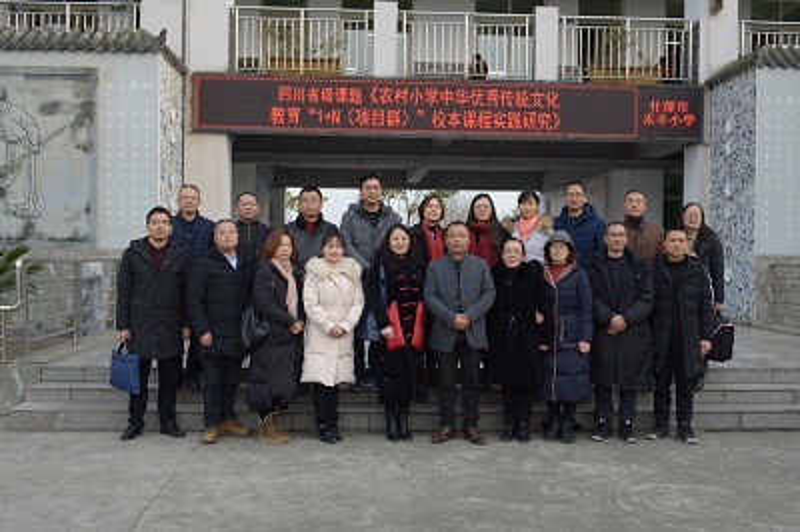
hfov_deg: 53.2
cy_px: 266
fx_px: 799
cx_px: 400
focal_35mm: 36
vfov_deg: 36.8
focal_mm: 24
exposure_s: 1/200
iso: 1000
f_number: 7.1
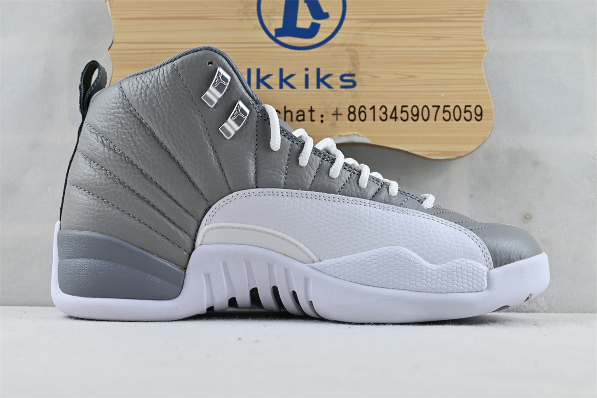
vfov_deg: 27.7
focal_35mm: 49
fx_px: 808
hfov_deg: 40.5
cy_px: 199
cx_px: 298
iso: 100
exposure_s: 1/50
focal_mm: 32.5
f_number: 5
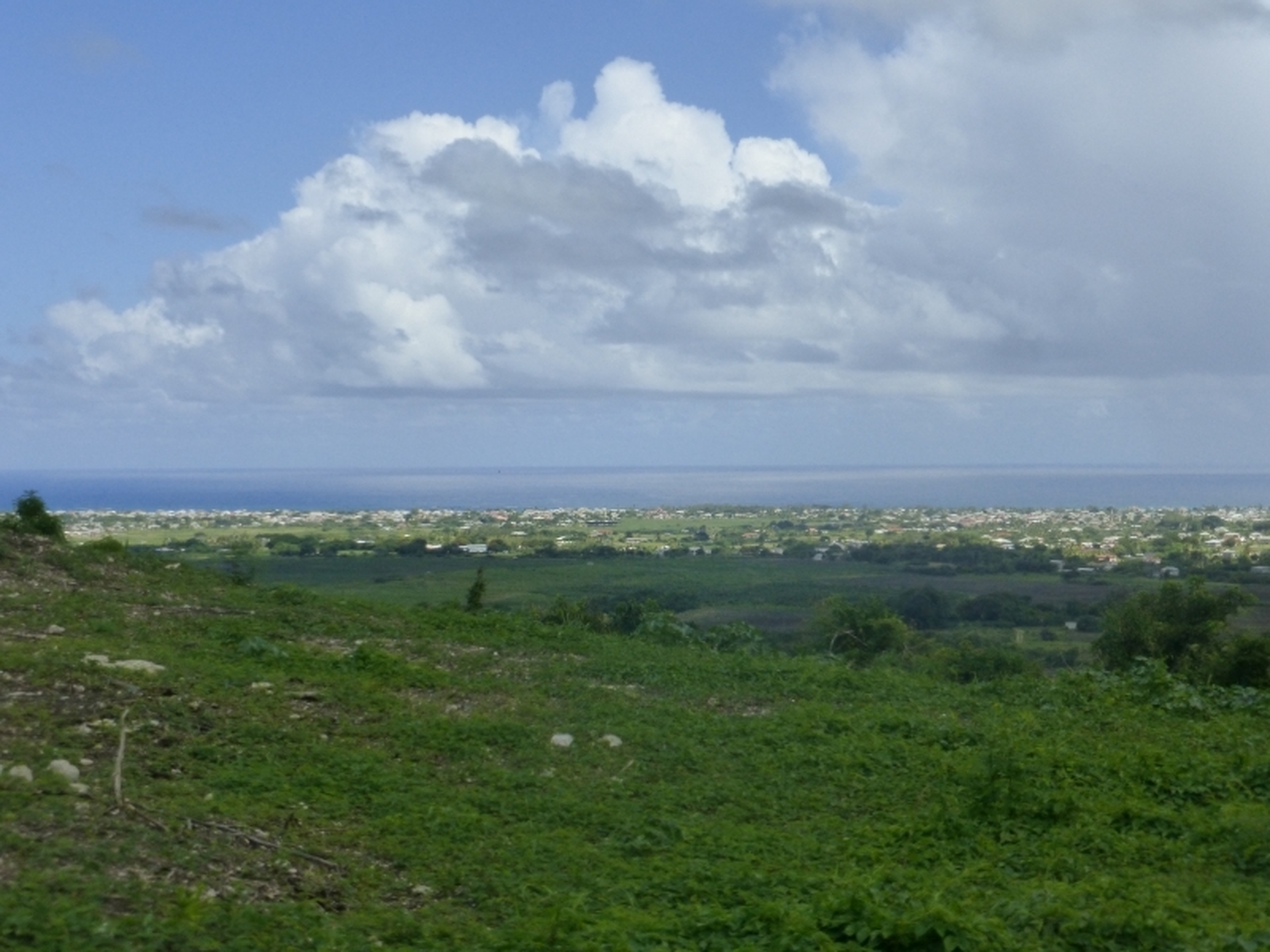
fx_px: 2385
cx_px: 635
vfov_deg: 22.6
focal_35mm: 65
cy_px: 476
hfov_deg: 29.8
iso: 200
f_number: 4.8
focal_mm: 11
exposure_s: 1/1300
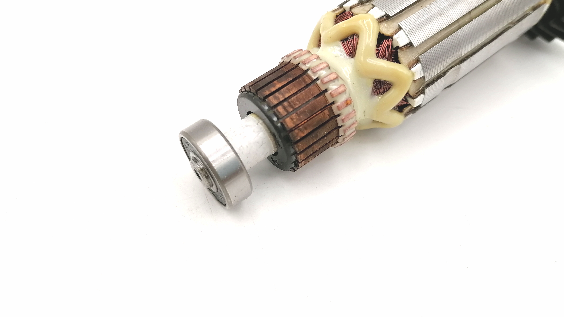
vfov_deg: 38.7
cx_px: 282
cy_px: 121
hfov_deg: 64.3
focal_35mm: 30
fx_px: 449
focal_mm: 5.3
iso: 64
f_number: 1.8
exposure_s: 1/100
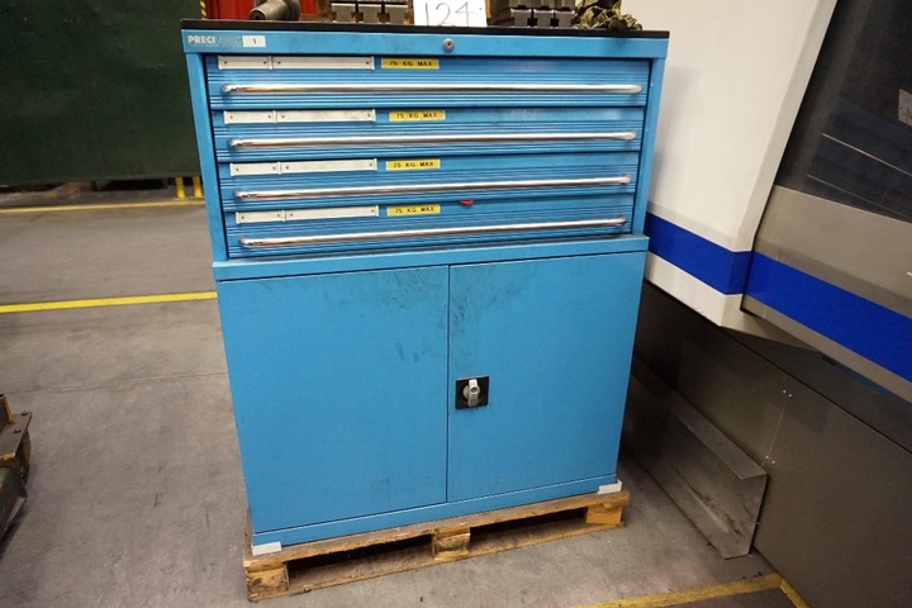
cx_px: 456
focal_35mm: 24
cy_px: 304
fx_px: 608
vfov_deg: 53.1
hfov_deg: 73.7
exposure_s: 1/160
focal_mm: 16
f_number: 3.5
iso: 3200
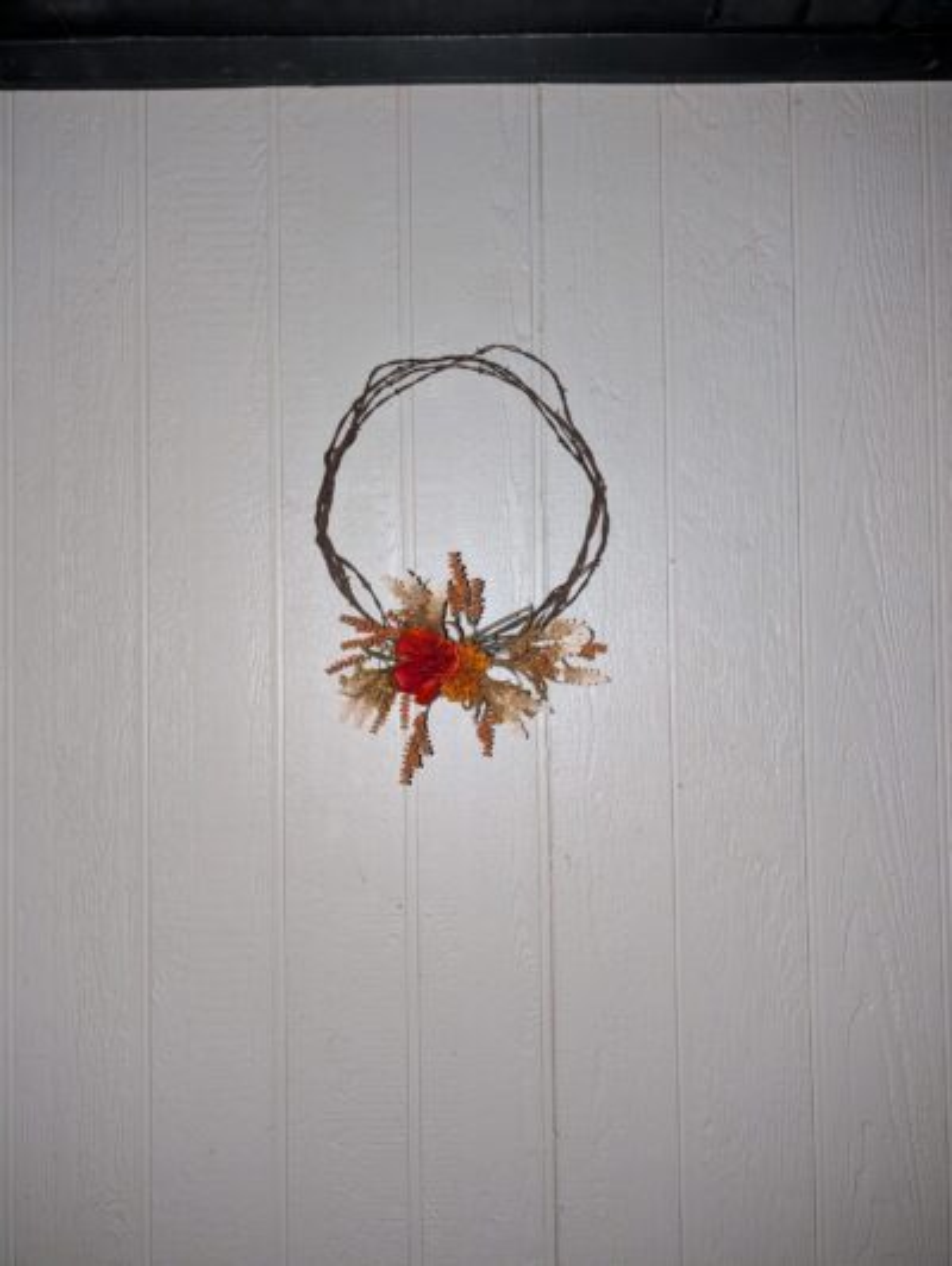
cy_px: 633
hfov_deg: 56.9
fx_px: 879
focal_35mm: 24
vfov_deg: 71.5
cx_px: 476
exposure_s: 1/28.7
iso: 1784
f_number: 1.68
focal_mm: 6.9
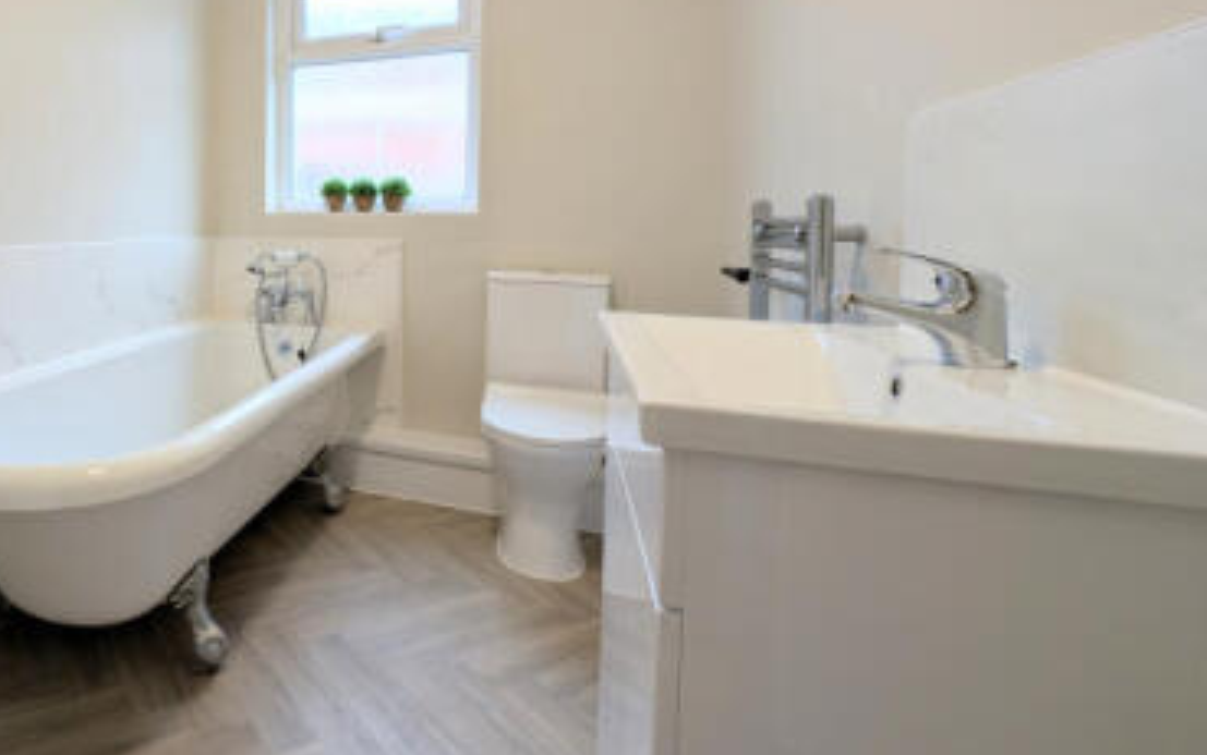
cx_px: 278
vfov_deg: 58.3
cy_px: 250
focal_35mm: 20
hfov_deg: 77.6
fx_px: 658
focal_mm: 2.23
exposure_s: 1/43.2
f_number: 1.95
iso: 43
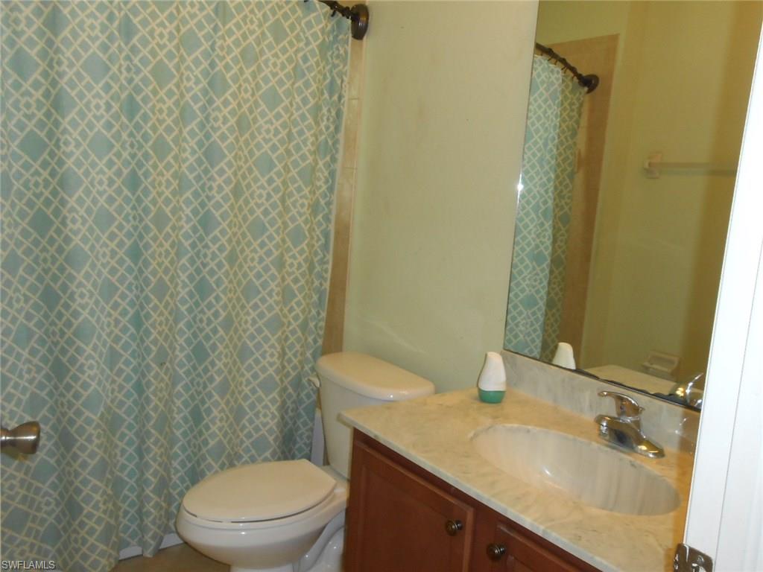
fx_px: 661
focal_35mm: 30
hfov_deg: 60.0
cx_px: 382
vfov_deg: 46.8
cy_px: 286
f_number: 3.8
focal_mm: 5.3
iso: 200
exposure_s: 1/25
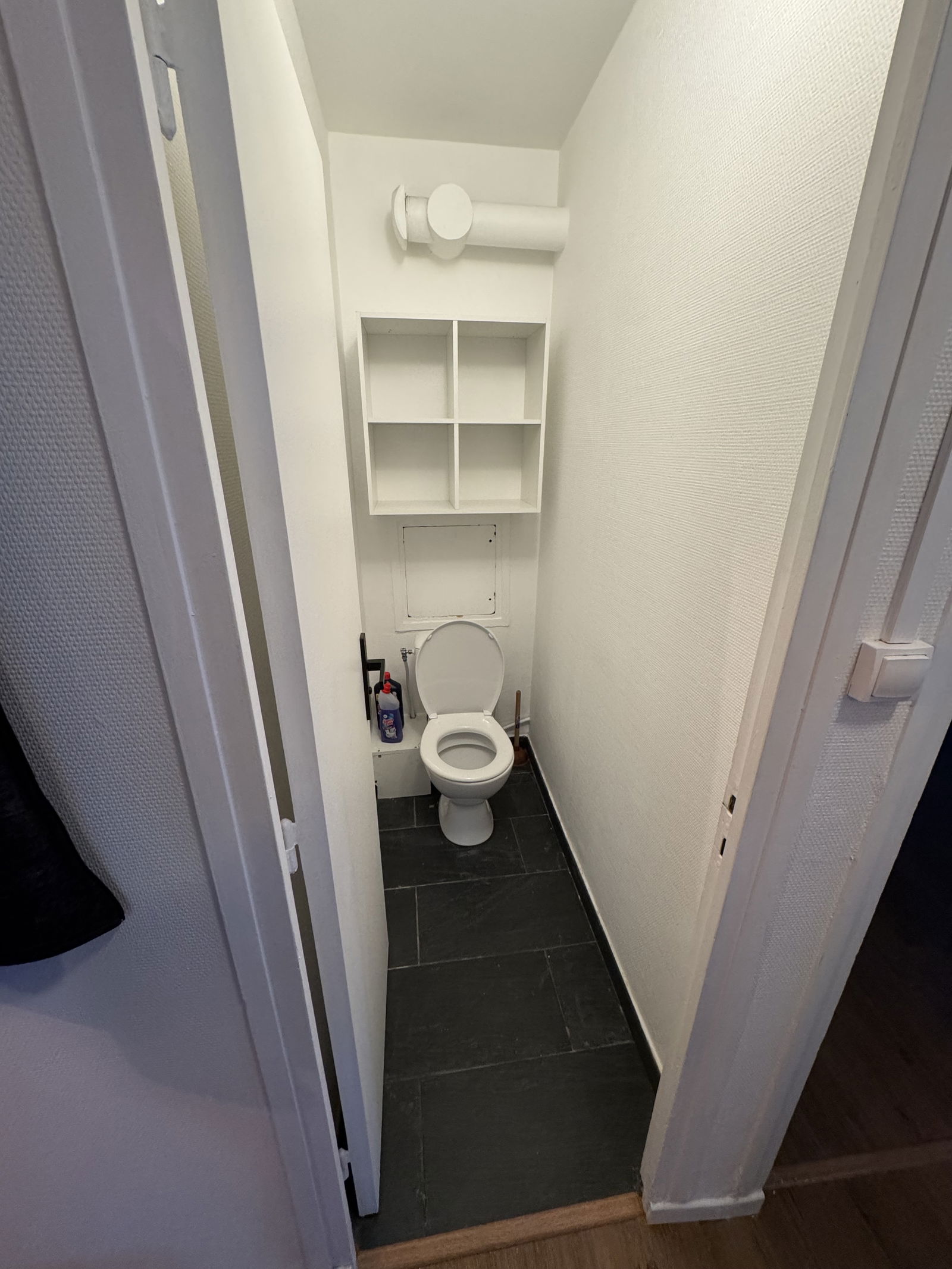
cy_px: 634
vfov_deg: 102.1
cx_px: 476
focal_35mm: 14
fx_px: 513
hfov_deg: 85.7
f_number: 2.2
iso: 320
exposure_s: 1/60
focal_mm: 2.22
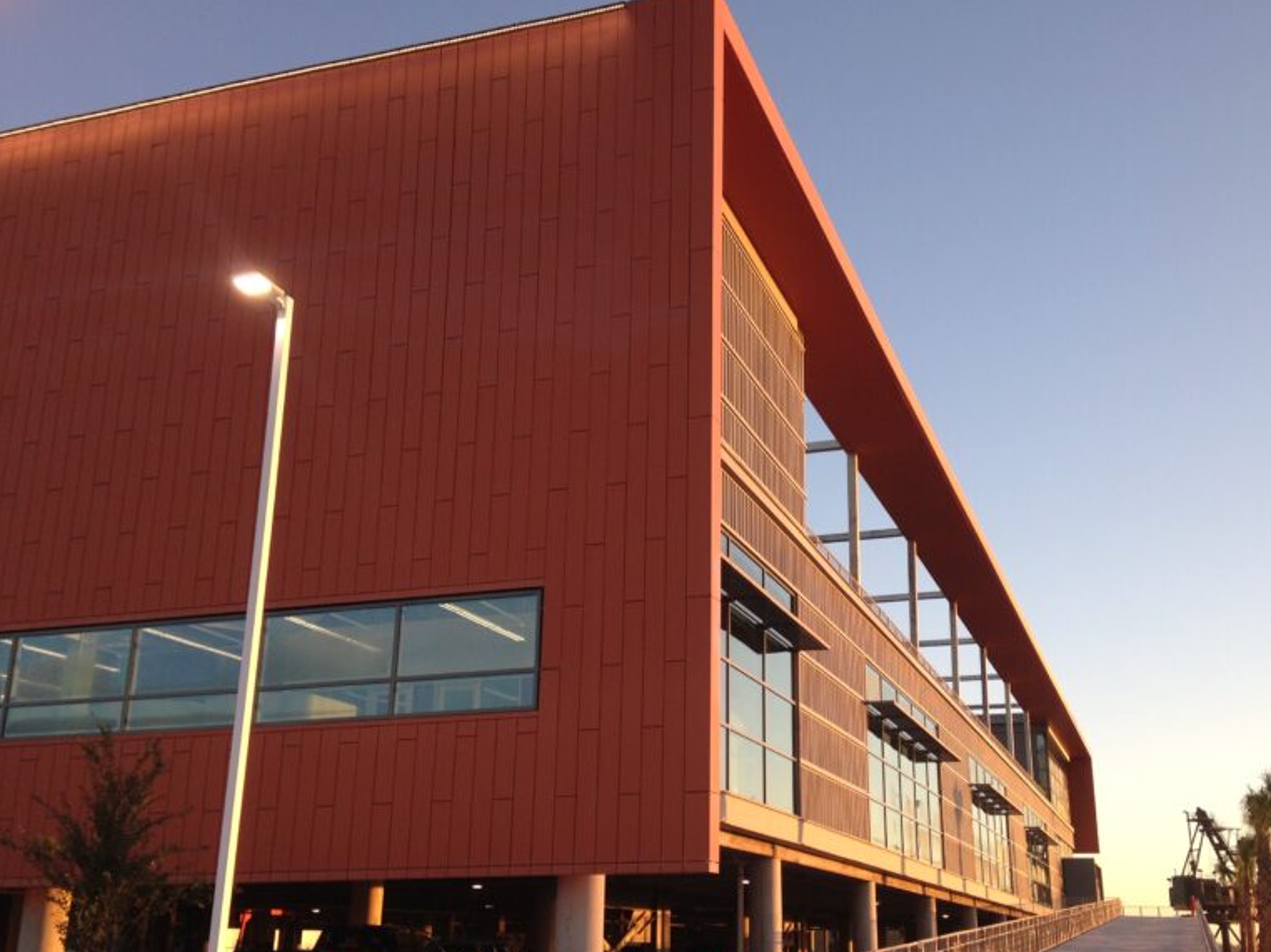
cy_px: 551
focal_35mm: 39
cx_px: 736
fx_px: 1432
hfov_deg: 47.7
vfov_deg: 36.7
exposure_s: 1/254
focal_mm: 4.12
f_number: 2.4
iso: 50
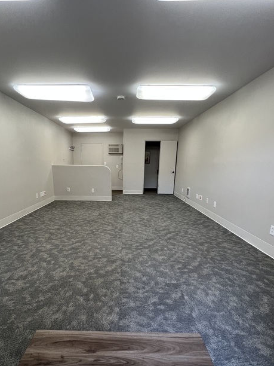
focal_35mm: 17
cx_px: 119
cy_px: 215
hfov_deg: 74.4
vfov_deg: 90.2
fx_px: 179
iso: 125
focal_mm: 1.57
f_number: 1.8
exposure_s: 1/120
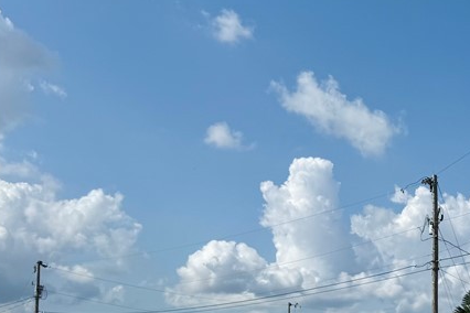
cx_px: 553
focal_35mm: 60
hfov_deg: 29.2
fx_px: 783
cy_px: 322
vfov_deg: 21.7
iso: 80
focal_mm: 6.76
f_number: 1.78
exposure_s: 1/10309
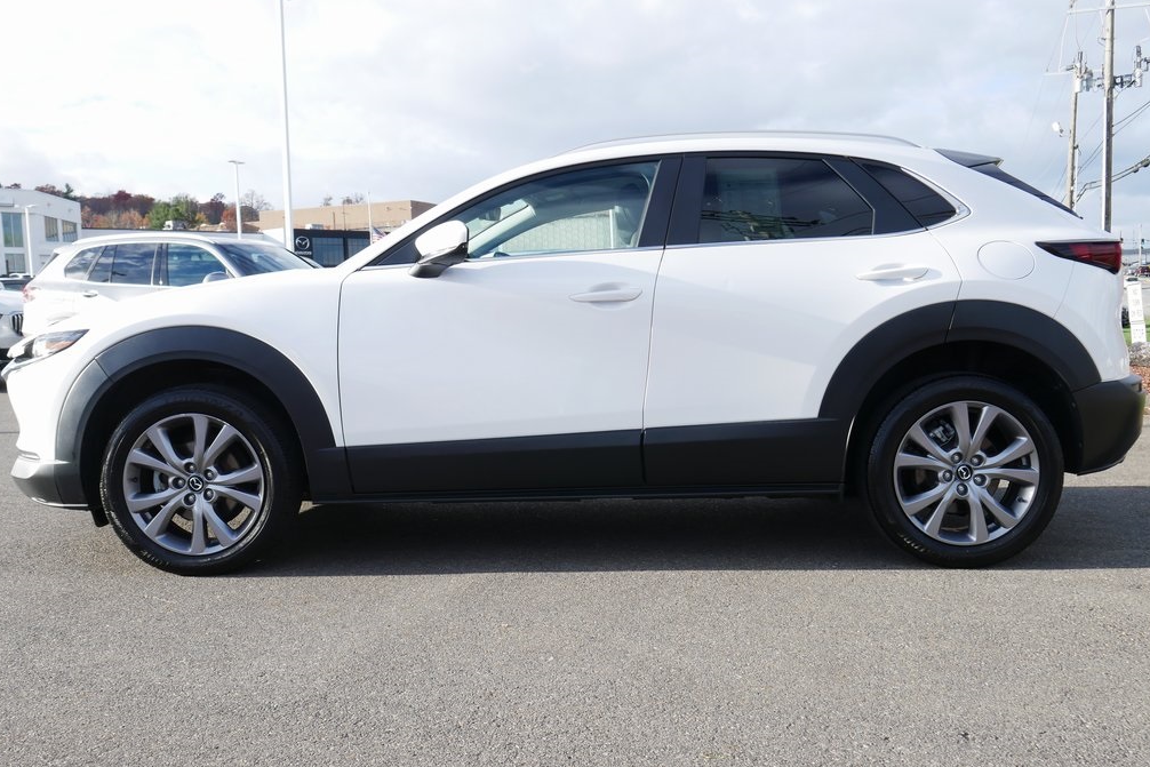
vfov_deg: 36.9
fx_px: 1150
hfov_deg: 53.1
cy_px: 412
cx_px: 575
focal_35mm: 36
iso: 200
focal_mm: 17
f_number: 5.6
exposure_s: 1/250
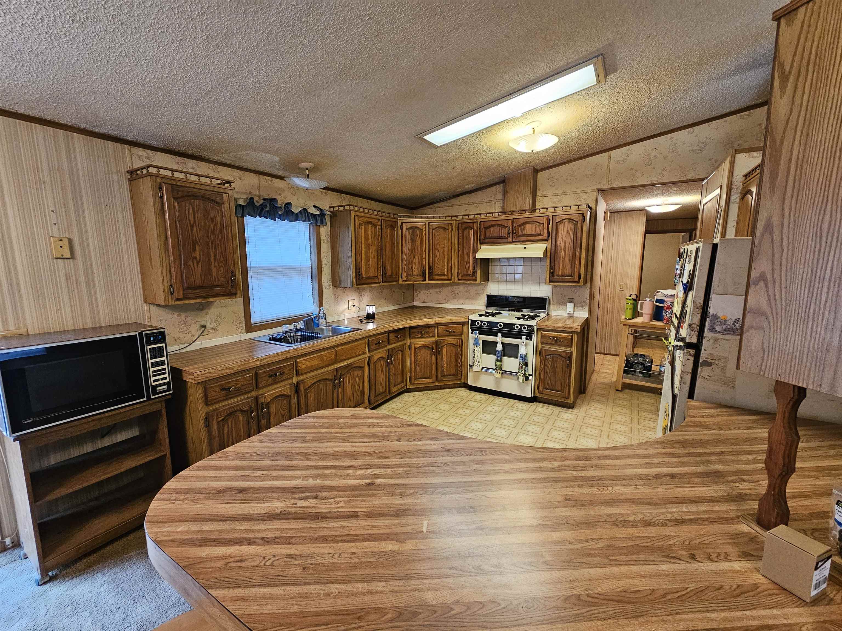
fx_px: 316
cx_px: 421
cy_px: 316
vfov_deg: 89.9
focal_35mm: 13
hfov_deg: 106.2
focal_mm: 2.2
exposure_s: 1/60
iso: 400
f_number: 2.2
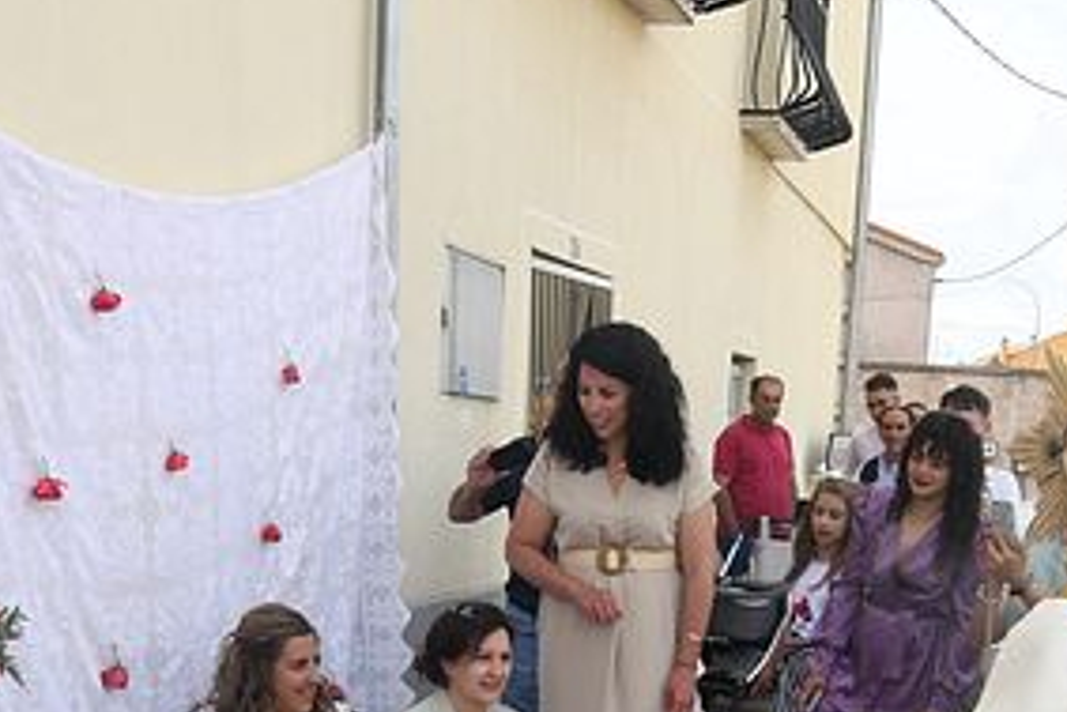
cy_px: 799
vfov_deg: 23.4
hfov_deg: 36.8
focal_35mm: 54
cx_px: 615
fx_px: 1601
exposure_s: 1/250
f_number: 8
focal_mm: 12
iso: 200
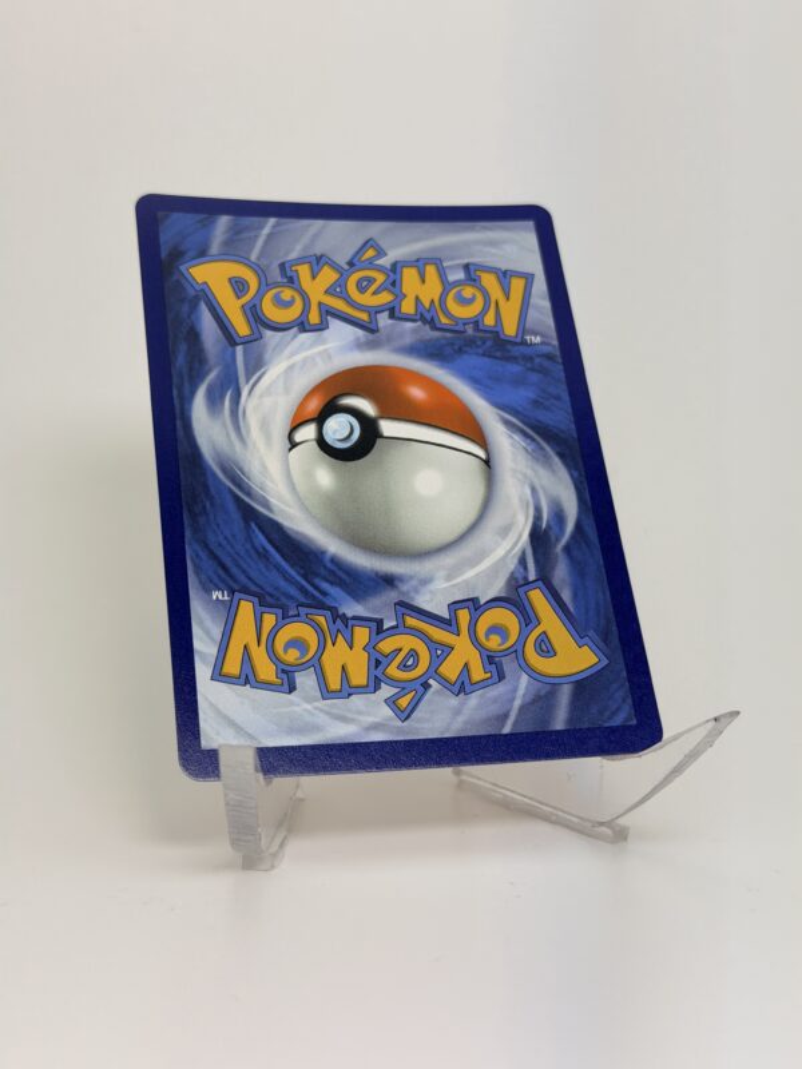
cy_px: 534
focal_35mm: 48
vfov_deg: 39.7
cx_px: 401
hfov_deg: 30.3
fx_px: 1483
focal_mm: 6.76
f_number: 1.78
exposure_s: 1/846
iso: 64
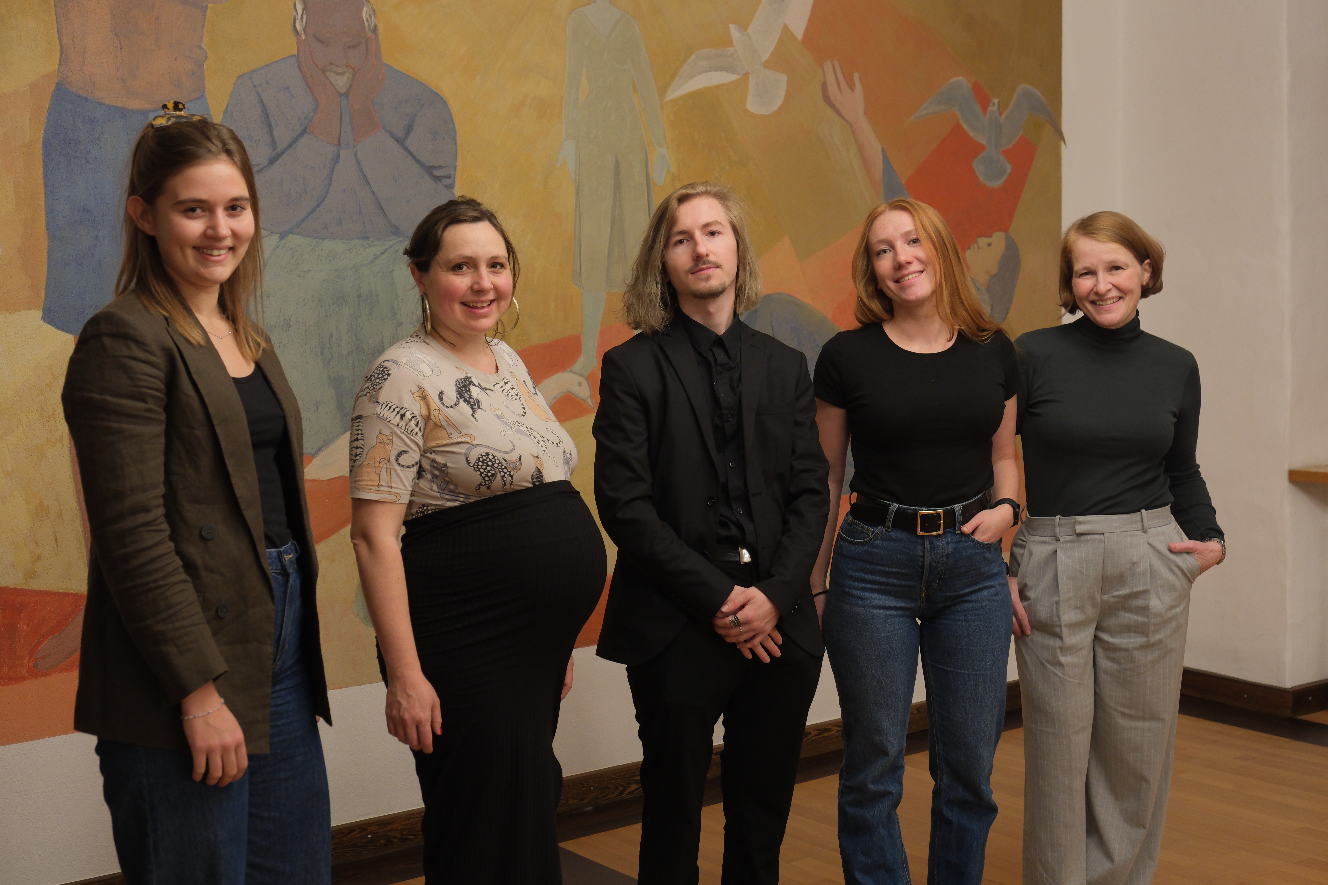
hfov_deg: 44.5
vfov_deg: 30.5
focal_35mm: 44
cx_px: 664
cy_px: 442
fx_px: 1623
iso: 1000
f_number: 4
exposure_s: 1/42
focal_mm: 29.2
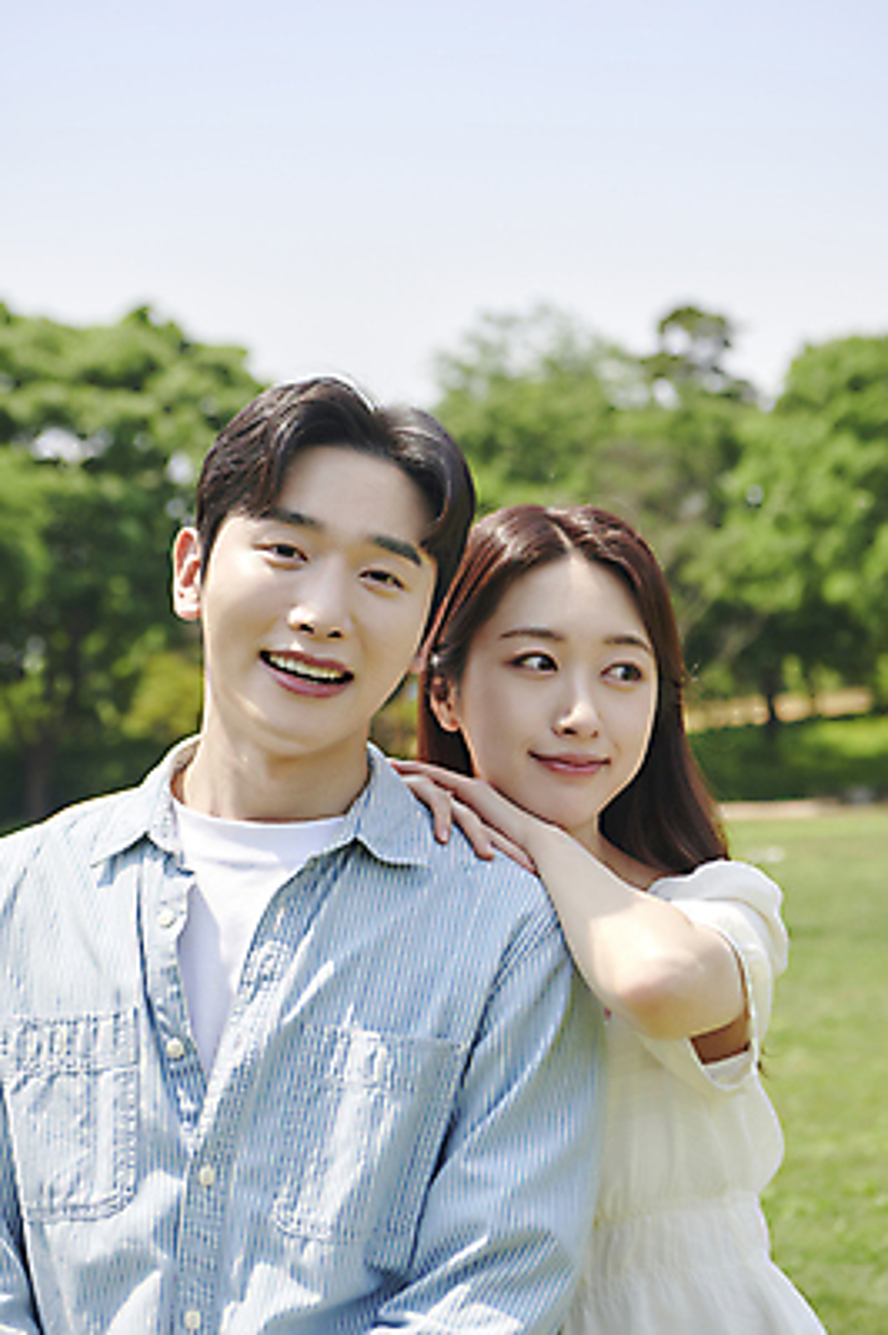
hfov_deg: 16.2
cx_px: 444
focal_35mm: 84
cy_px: 668
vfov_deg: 24.2
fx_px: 3113
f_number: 5
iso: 160
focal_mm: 70
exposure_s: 1/500
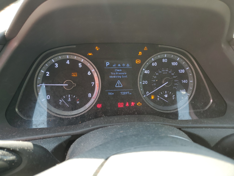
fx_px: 176
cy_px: 88
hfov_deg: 67.3
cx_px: 117
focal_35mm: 26
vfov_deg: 53.1
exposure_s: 1/154
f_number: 1.5
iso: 50
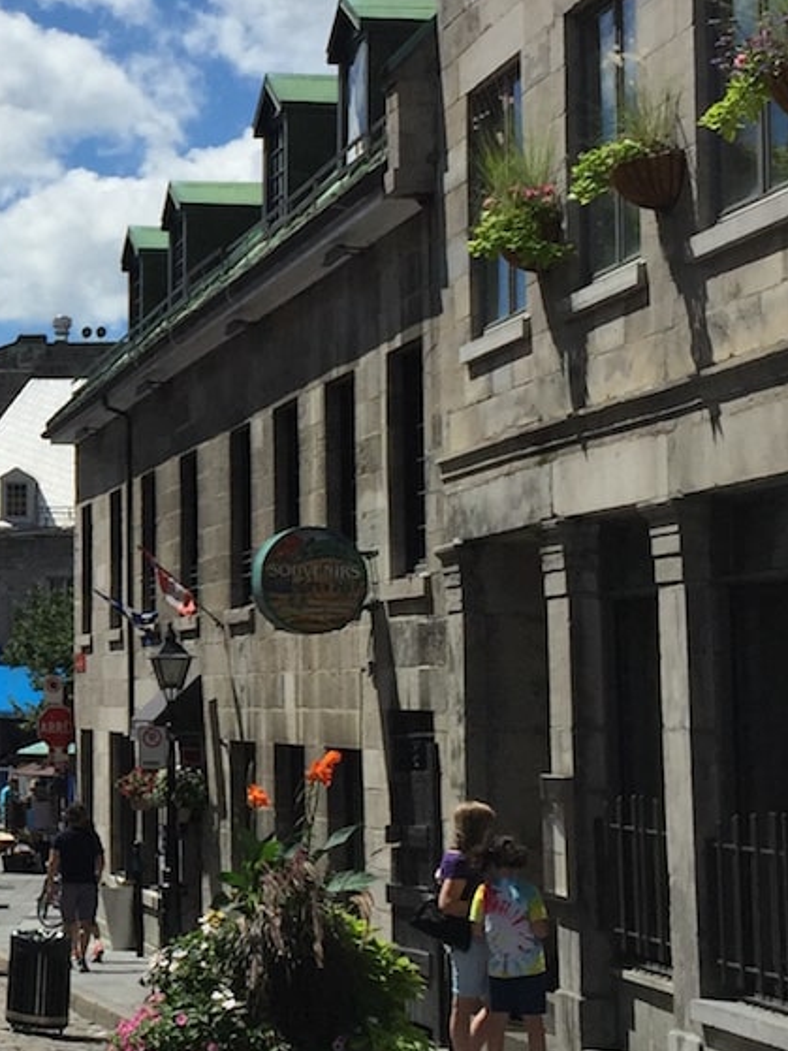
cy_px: 464
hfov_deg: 16.7
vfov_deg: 23.6
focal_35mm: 83
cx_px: -248
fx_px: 2520
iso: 32
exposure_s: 1/4950
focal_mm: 4.15
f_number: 2.2
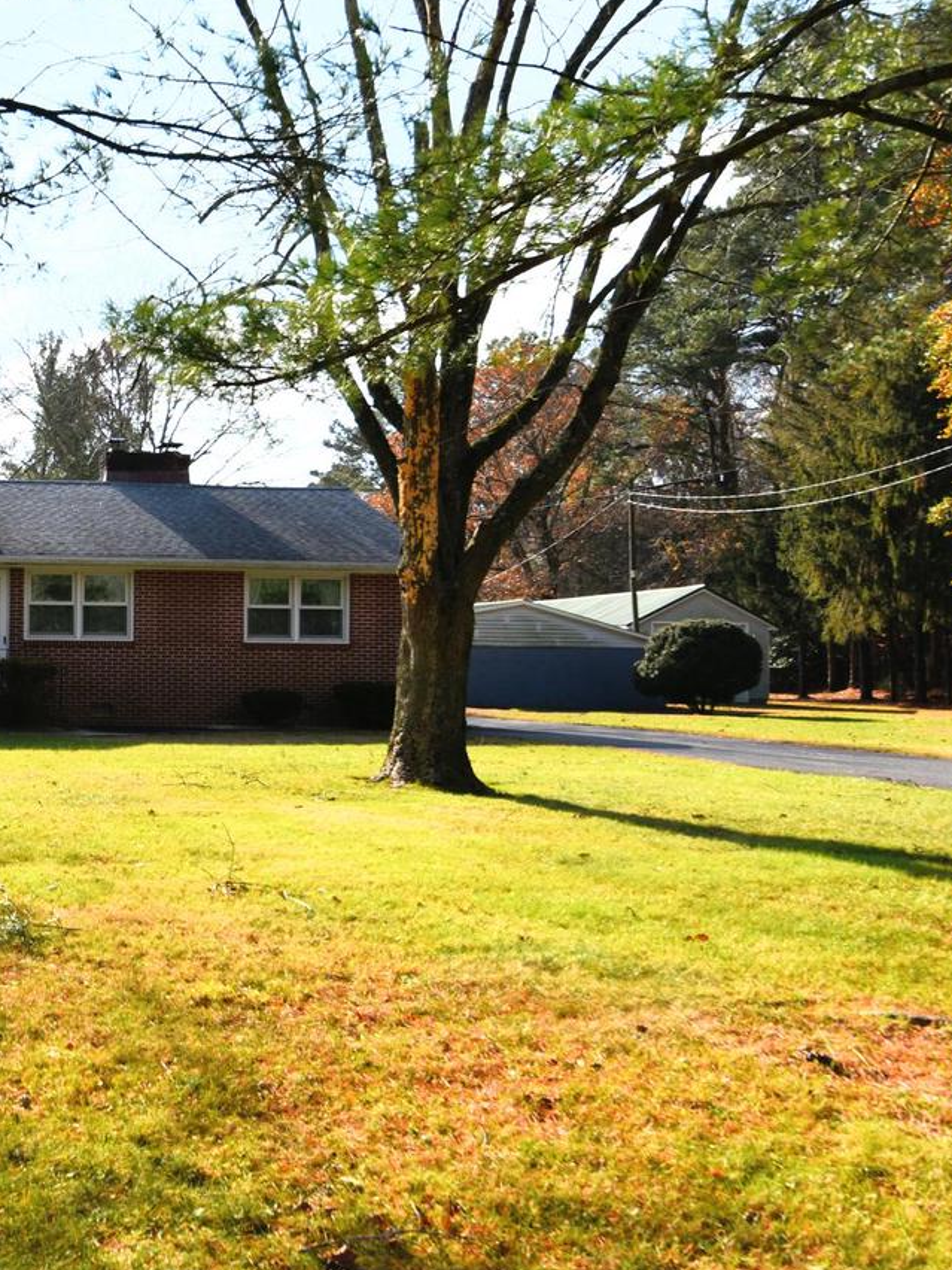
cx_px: -74
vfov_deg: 47.9
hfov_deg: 32.7
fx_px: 1430
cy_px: 658
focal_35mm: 39
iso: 200
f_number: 10
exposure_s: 1/400
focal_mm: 24
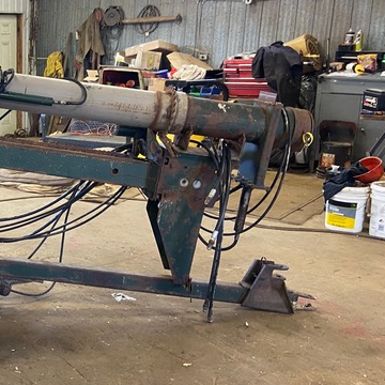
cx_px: -31
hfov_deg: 30.2
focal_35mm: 51
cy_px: 188
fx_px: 642
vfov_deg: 33.4
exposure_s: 1/60
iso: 200
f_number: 1.8
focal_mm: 4.25
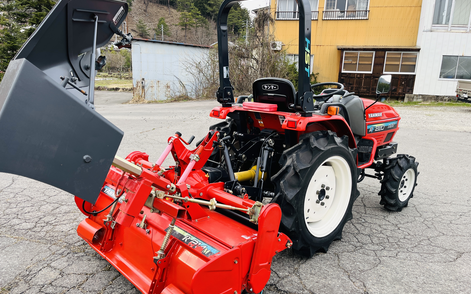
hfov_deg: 66.5
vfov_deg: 44.5
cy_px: 161
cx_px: 233
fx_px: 359
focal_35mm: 28
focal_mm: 5.1
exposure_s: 1/433
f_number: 1.6
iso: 50
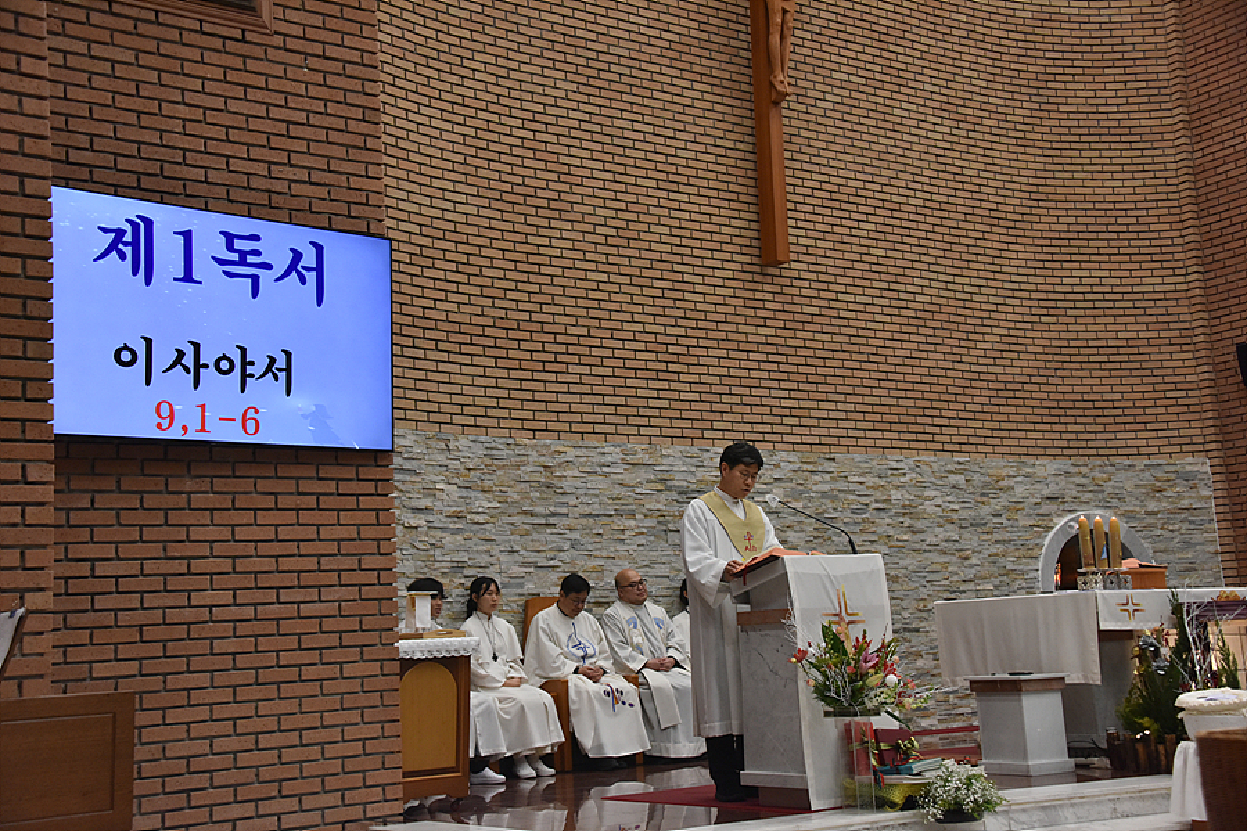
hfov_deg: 43.6
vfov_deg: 29.9
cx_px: 624
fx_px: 1559
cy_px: 416
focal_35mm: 45
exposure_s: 1/125
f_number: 5
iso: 2200
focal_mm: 45
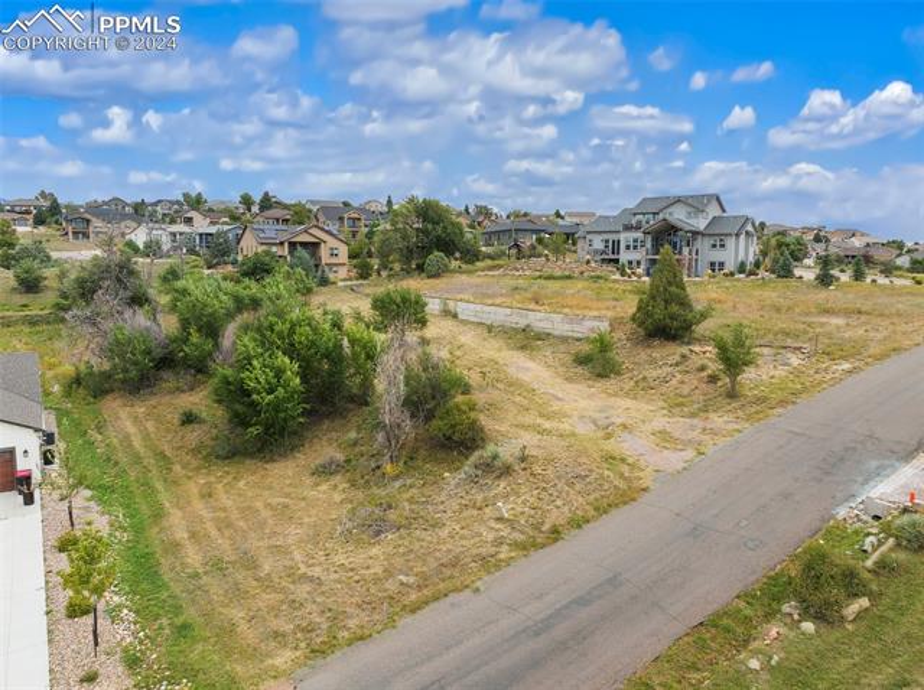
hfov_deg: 71.7
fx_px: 640
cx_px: 462
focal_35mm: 24
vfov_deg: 56.7
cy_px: 345
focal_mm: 12.29
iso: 140
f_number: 2.8
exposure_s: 1/1250
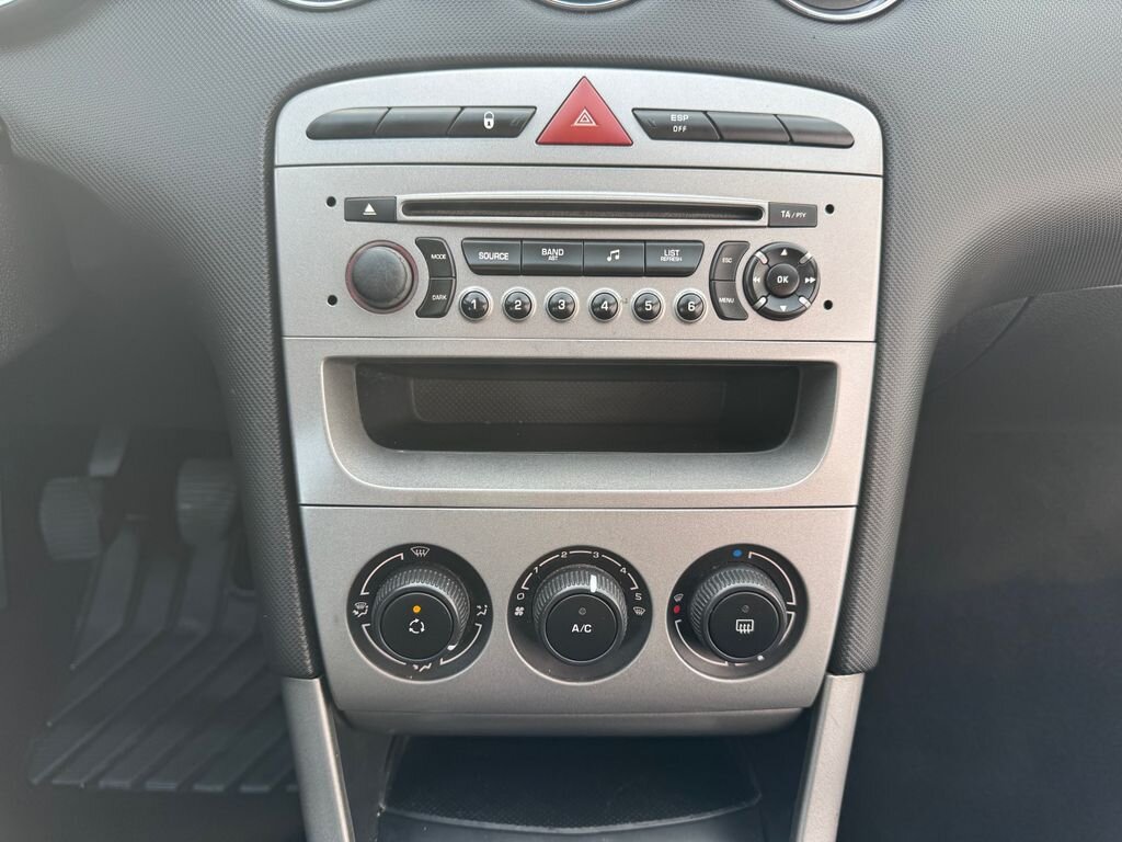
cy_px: 421
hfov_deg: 71.6
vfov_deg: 56.8
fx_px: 778
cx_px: 561
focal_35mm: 24
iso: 64
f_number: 1.78
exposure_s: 1/121
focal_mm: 6.76
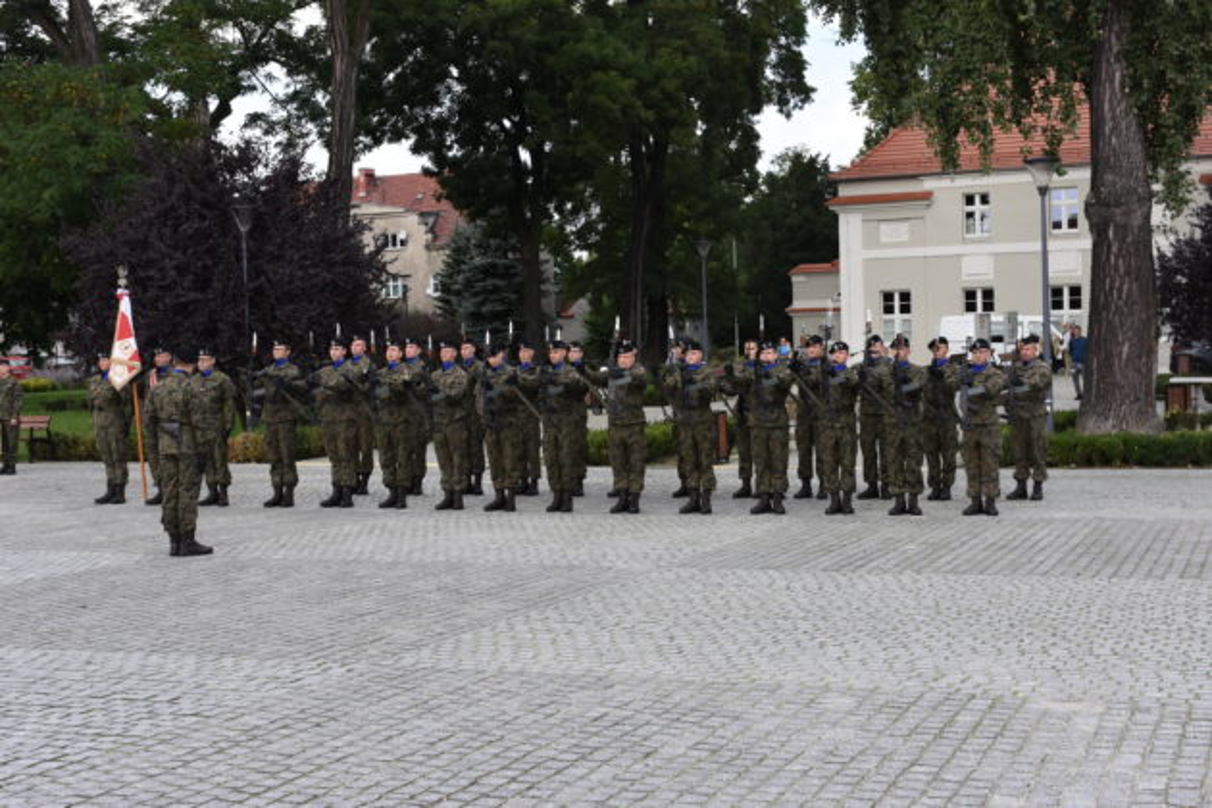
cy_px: 404
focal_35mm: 48
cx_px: 606
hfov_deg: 41.1
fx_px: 1616
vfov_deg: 28.1
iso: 400
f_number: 8
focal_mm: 32
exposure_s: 1/500
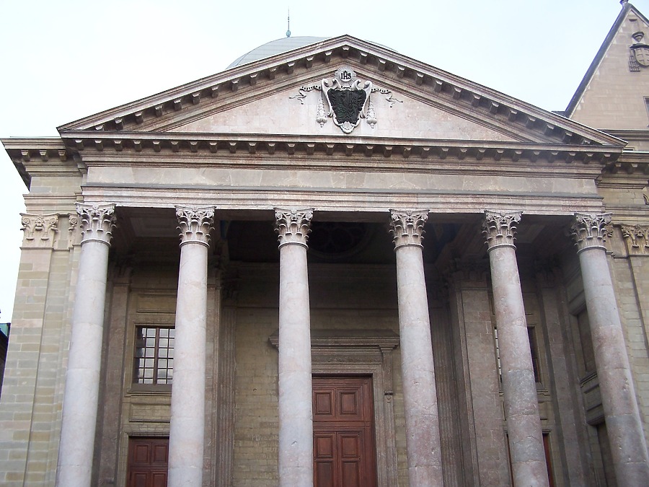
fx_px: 712
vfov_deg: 37.7
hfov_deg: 49.0
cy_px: 244
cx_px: 324
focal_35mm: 38
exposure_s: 1/125
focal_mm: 6.3
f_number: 2.8
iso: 80
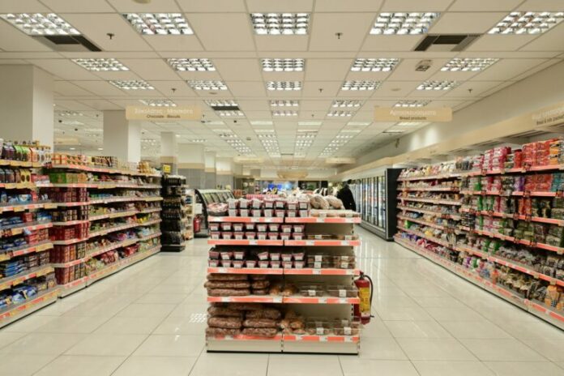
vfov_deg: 43.6
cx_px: 282
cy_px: 188
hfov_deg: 61.9
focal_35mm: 30
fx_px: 470
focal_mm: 30
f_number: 6.3
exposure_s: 1/500
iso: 3200
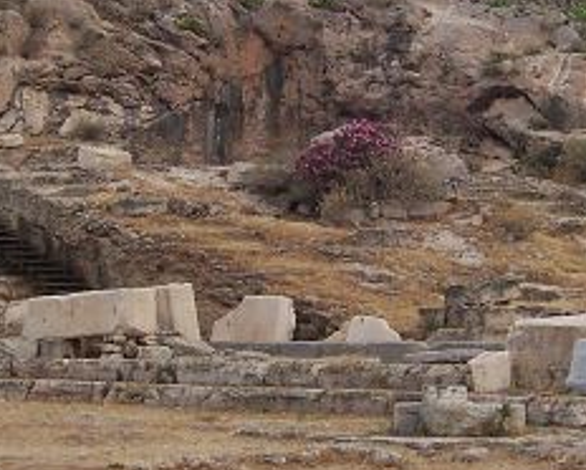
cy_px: 129
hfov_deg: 15.9
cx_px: 306
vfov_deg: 12.7
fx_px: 2100
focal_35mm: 121
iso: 80
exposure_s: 1/400
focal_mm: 6.2
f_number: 4.5
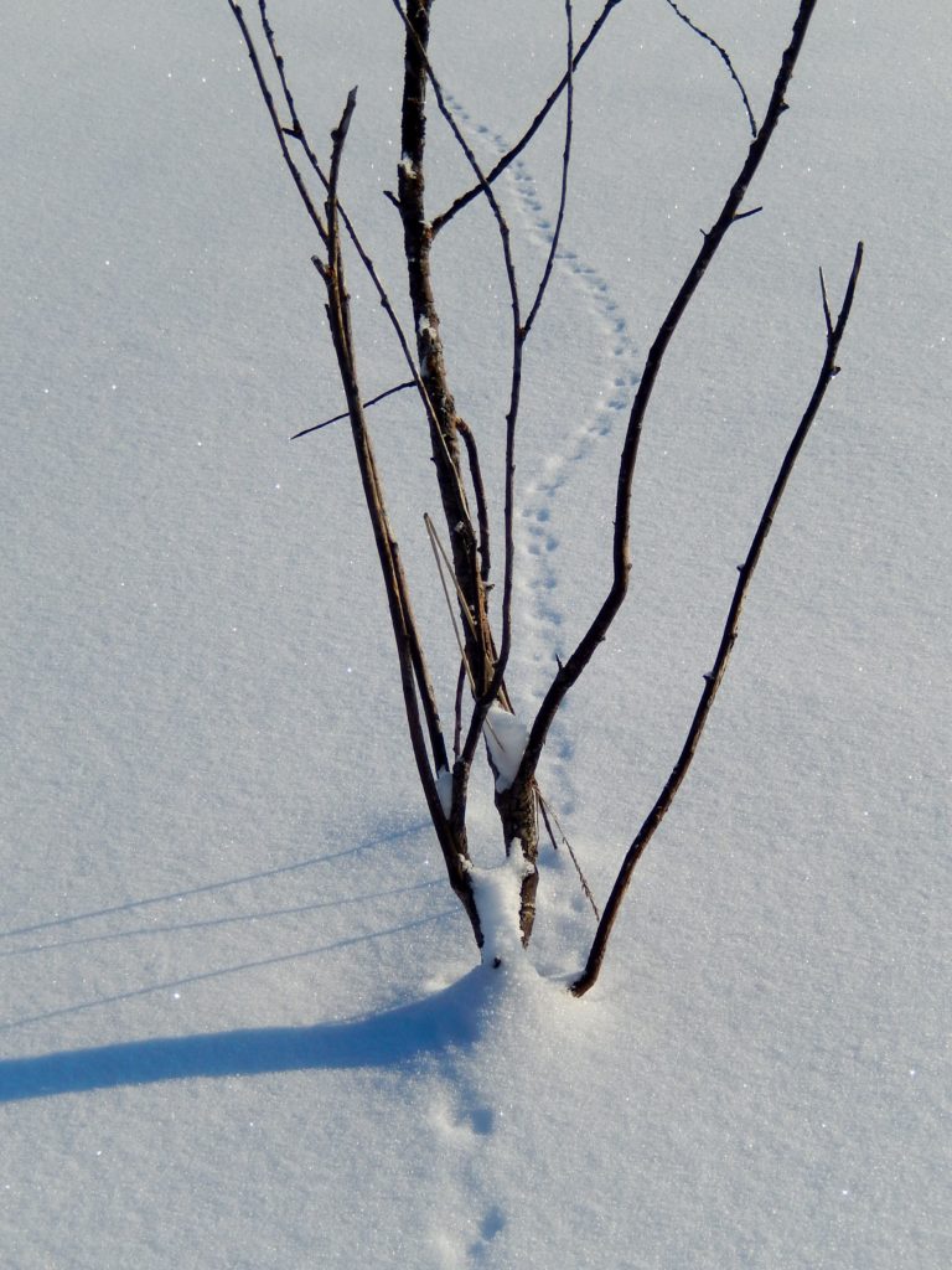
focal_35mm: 73
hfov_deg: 20.2
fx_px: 2677
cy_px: 635
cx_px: 476
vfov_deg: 26.7
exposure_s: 1/400
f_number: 9.8
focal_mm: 13.1
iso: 125
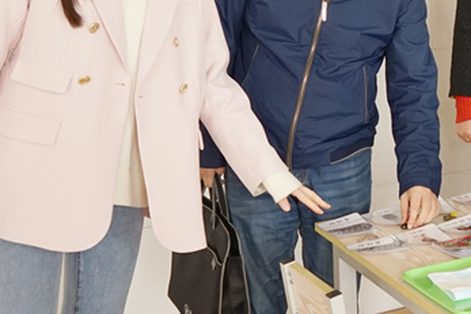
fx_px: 785
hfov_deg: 32.2
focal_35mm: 60
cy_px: -2
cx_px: 399
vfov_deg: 21.8
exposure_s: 1/125
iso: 1000
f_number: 4.5
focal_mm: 26
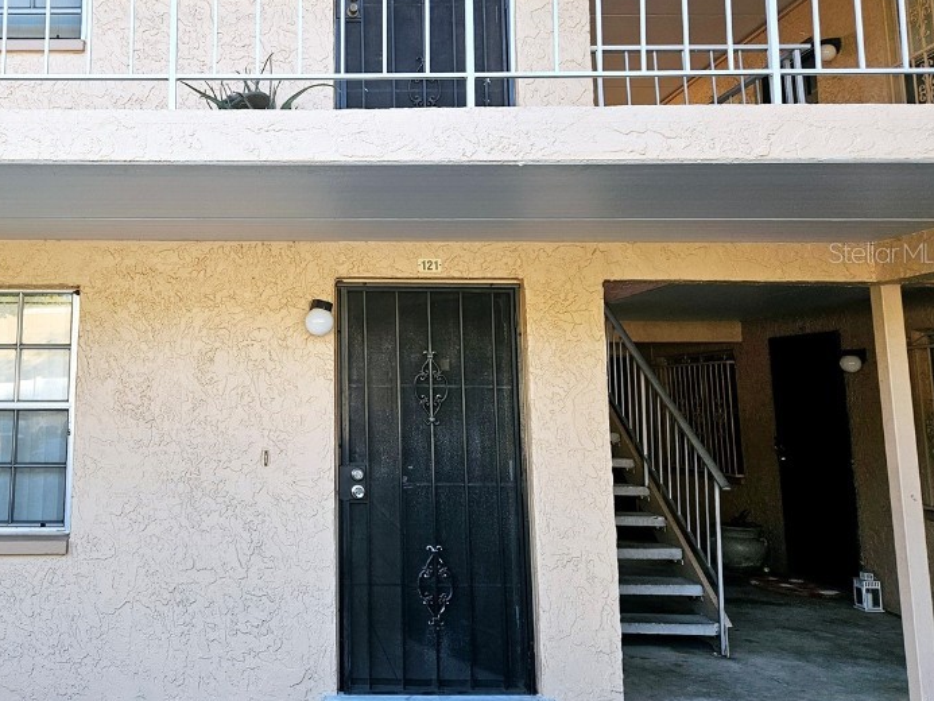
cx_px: 266
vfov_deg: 41.4
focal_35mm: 34
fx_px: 918
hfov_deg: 52.2
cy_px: 252
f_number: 1.8
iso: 64
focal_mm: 5.4
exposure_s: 1/370
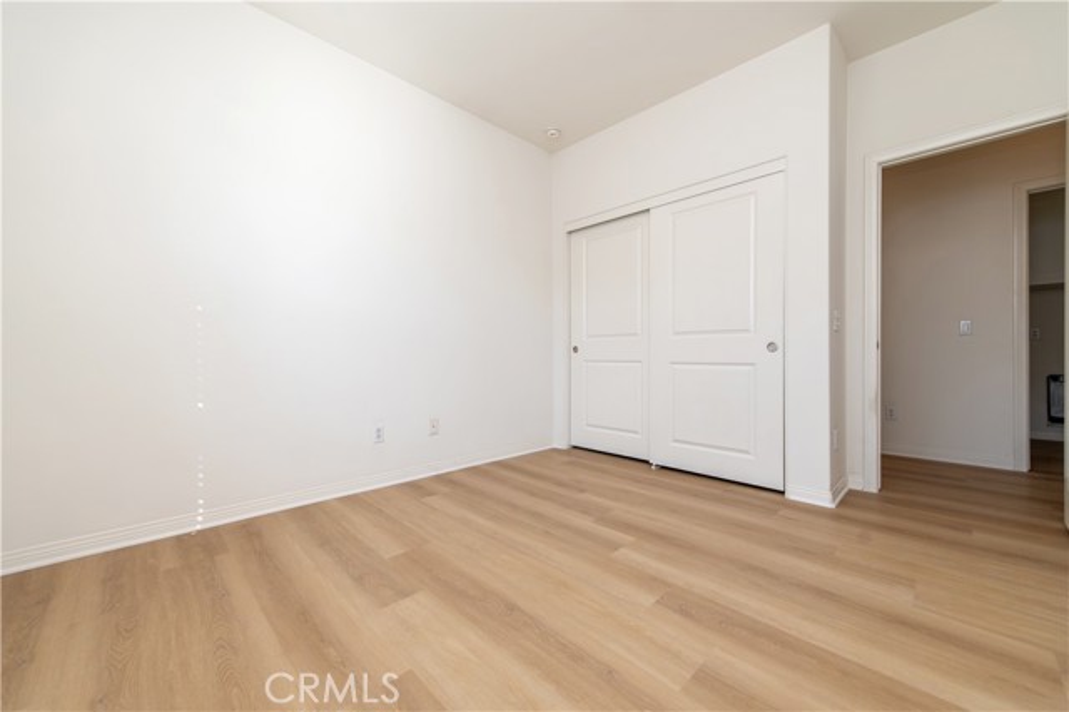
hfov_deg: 104.3
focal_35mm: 14
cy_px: 356
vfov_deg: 81.1
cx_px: 534
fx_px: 415
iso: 200
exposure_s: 1/100
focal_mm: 14
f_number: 5
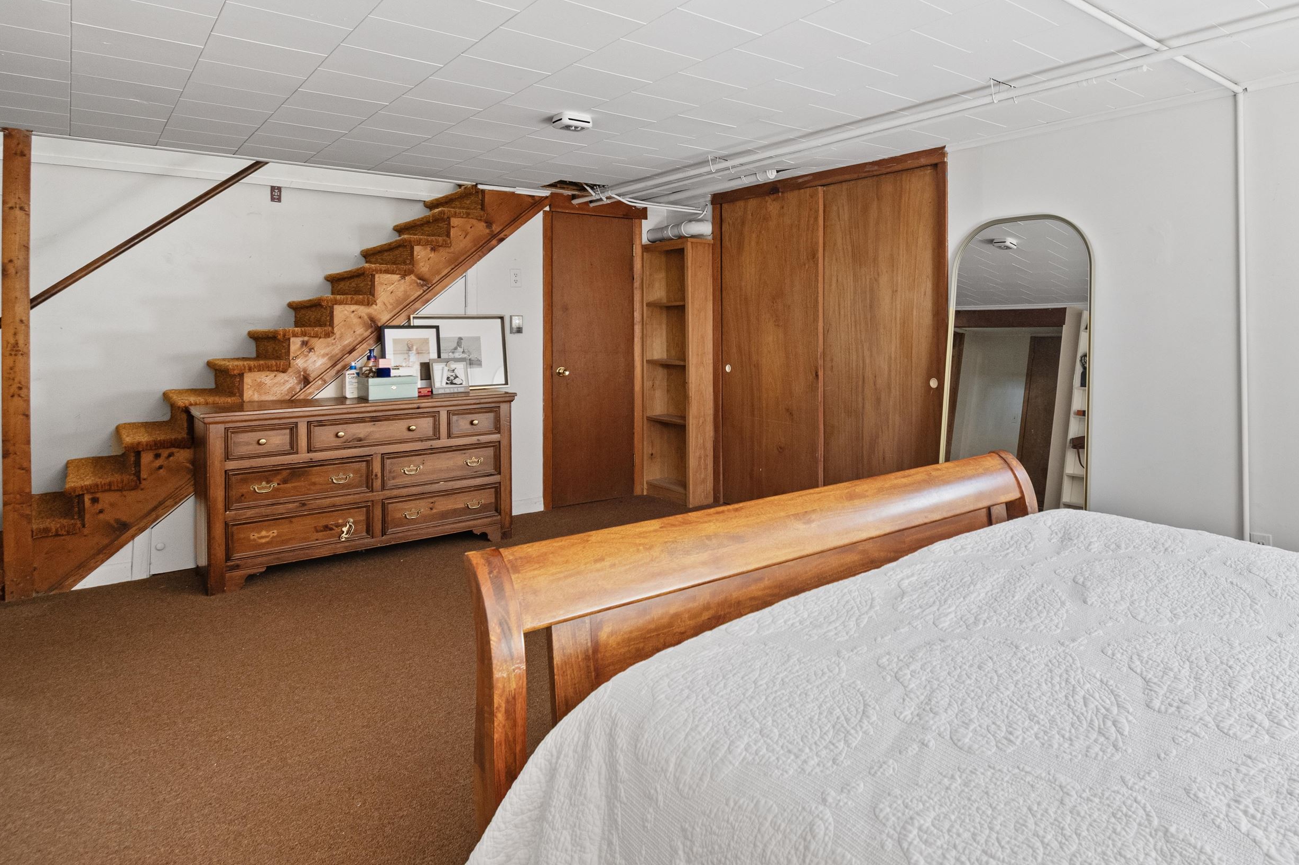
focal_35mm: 20
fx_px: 722
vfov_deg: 61.5
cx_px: 791
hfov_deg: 82.8
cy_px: 359
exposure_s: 1/2.5
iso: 800
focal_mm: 11
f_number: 7.1
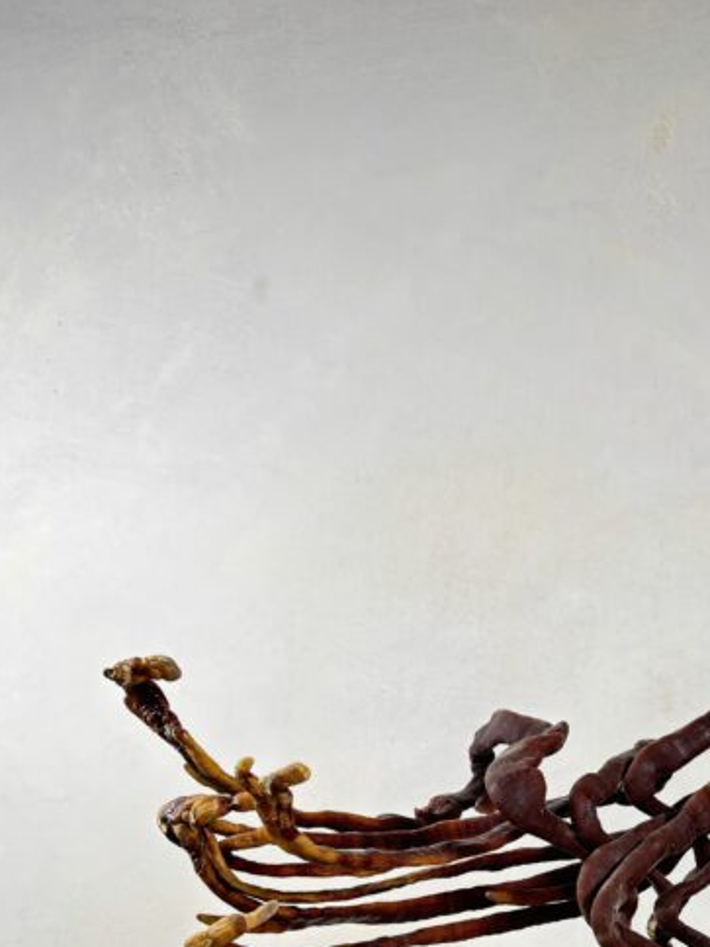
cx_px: 538
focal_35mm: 55
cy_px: 937
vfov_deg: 32.3
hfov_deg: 26.2
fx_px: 1504
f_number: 1.6
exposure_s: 1/60
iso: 80
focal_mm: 5.96
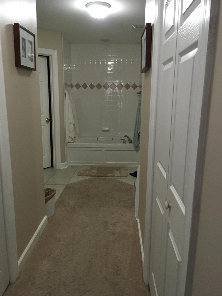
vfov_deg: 61.7
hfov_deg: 48.2
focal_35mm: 29
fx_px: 248
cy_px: 148
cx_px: 111
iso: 160
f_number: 2.2
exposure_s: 1/30
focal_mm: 4.15
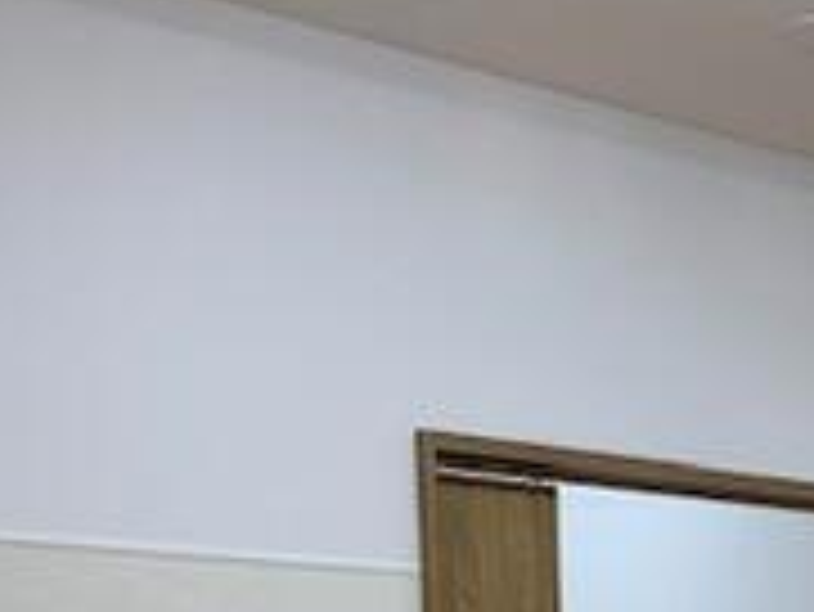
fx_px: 2024
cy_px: 981
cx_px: 1327
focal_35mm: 86
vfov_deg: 15.5
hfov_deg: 19.0
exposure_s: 1/121
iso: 40
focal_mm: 4.25
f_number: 1.8
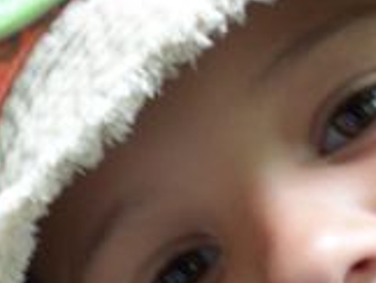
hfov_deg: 12.8
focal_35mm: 146
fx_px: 1588
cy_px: 348
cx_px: -174
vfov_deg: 10.0
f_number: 3.4
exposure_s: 1/60
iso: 160
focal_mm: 7.9
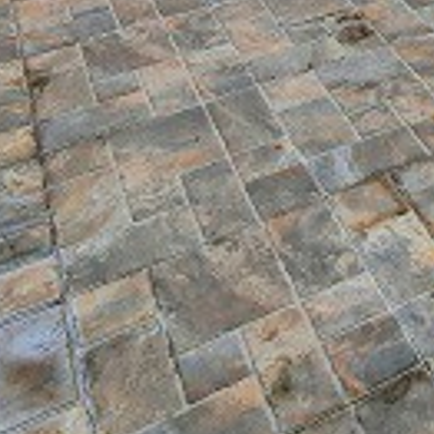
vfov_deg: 24.8
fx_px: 794
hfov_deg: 26.7
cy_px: -186
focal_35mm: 56
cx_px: 537
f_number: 2.2
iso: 40
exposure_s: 1/142
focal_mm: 1.74
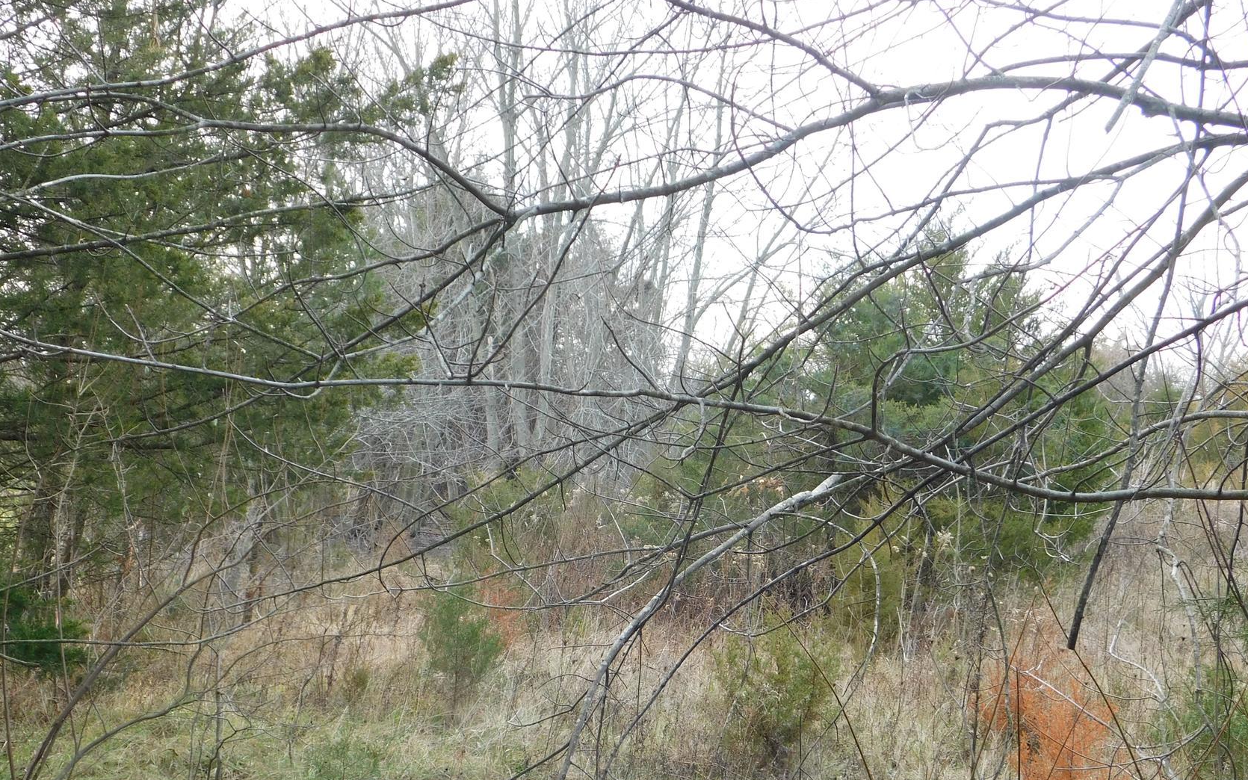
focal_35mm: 52
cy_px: 560
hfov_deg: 38.8
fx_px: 1769
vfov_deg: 24.7
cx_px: 584
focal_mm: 7.1
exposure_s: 1/100
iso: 125
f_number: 3.6
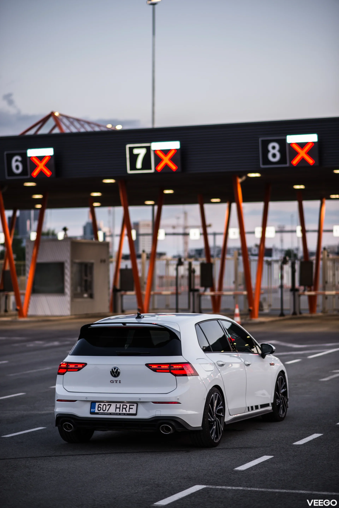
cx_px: 170
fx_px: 1199
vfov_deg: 23.9
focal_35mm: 85
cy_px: 254
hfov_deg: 16.1
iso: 200
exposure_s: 1/200
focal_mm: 85
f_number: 2.2
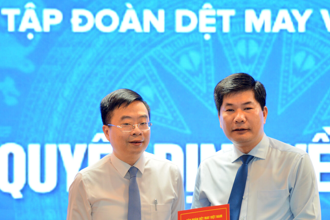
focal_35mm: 256
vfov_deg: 5.4
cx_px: 202
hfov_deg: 8.0
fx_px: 2347
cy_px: 153
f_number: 2.8
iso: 640
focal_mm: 135
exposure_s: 1/60
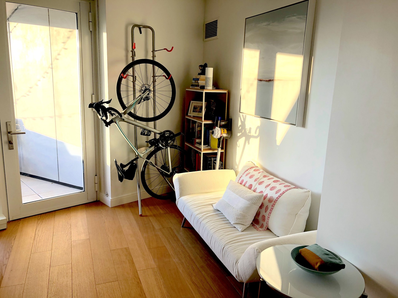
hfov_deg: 63.4
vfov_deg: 49.7
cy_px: 149
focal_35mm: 28
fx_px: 322
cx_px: 199
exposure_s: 1/120
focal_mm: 3.99
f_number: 1.8
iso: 32
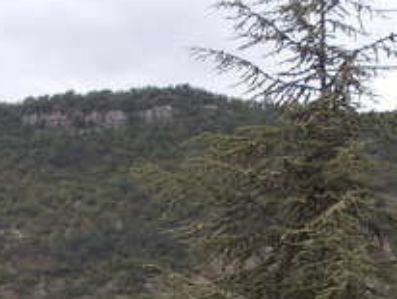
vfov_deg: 11.5
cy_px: 405
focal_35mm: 125
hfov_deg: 15.7
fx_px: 1435
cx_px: 166
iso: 80
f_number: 3.3
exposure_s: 1/200
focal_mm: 6.1
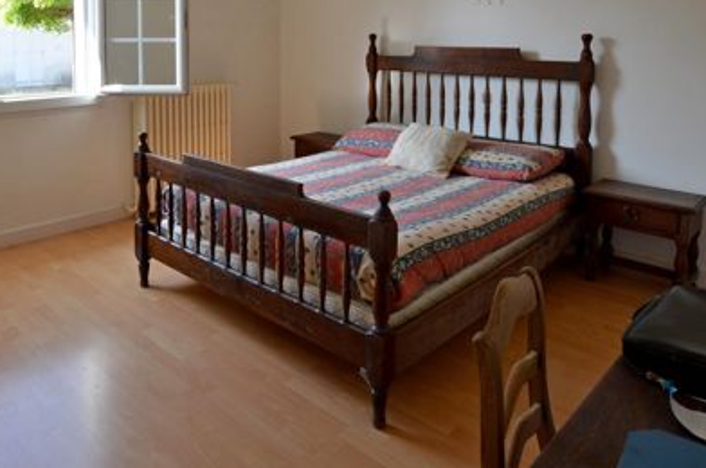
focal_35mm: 27
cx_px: 249
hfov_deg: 66.1
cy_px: 68
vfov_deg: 44.5
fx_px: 529
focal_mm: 10
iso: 320
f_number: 5.6
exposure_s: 1/125
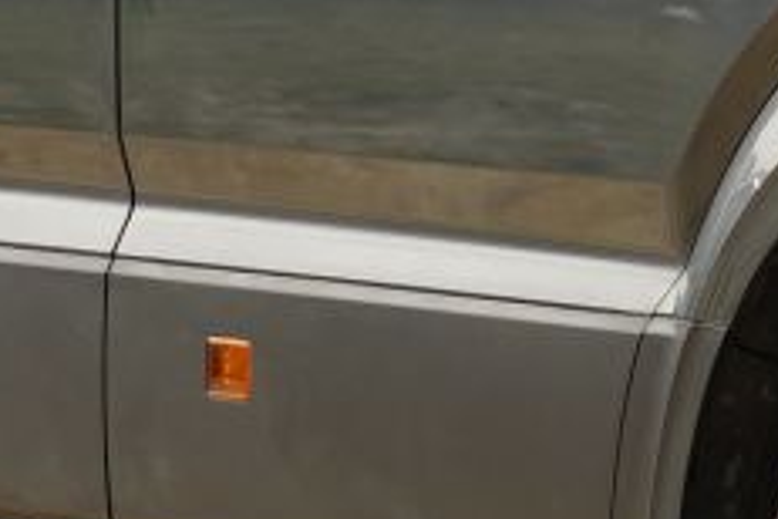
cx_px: 1199
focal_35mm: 421
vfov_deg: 3.3
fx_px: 9087
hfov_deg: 4.9
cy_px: -340
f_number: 5
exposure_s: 1/200
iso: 100
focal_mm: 60.8
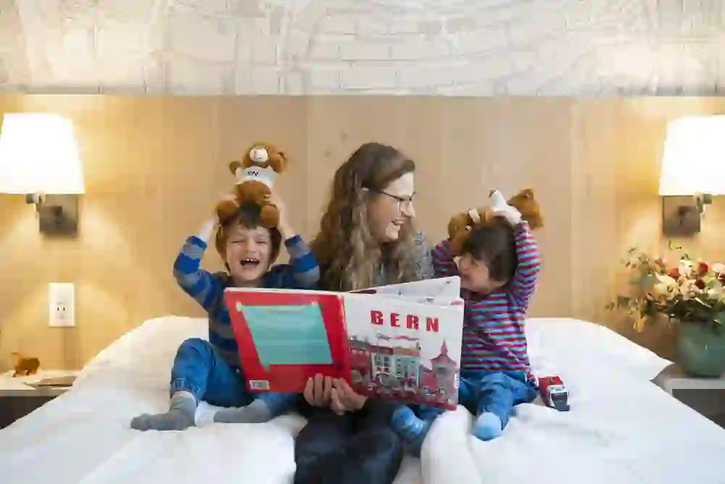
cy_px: 242
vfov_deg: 37.9
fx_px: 705
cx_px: 362
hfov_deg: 54.4
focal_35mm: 35
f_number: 3.2
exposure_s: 1/100
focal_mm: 35
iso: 1250
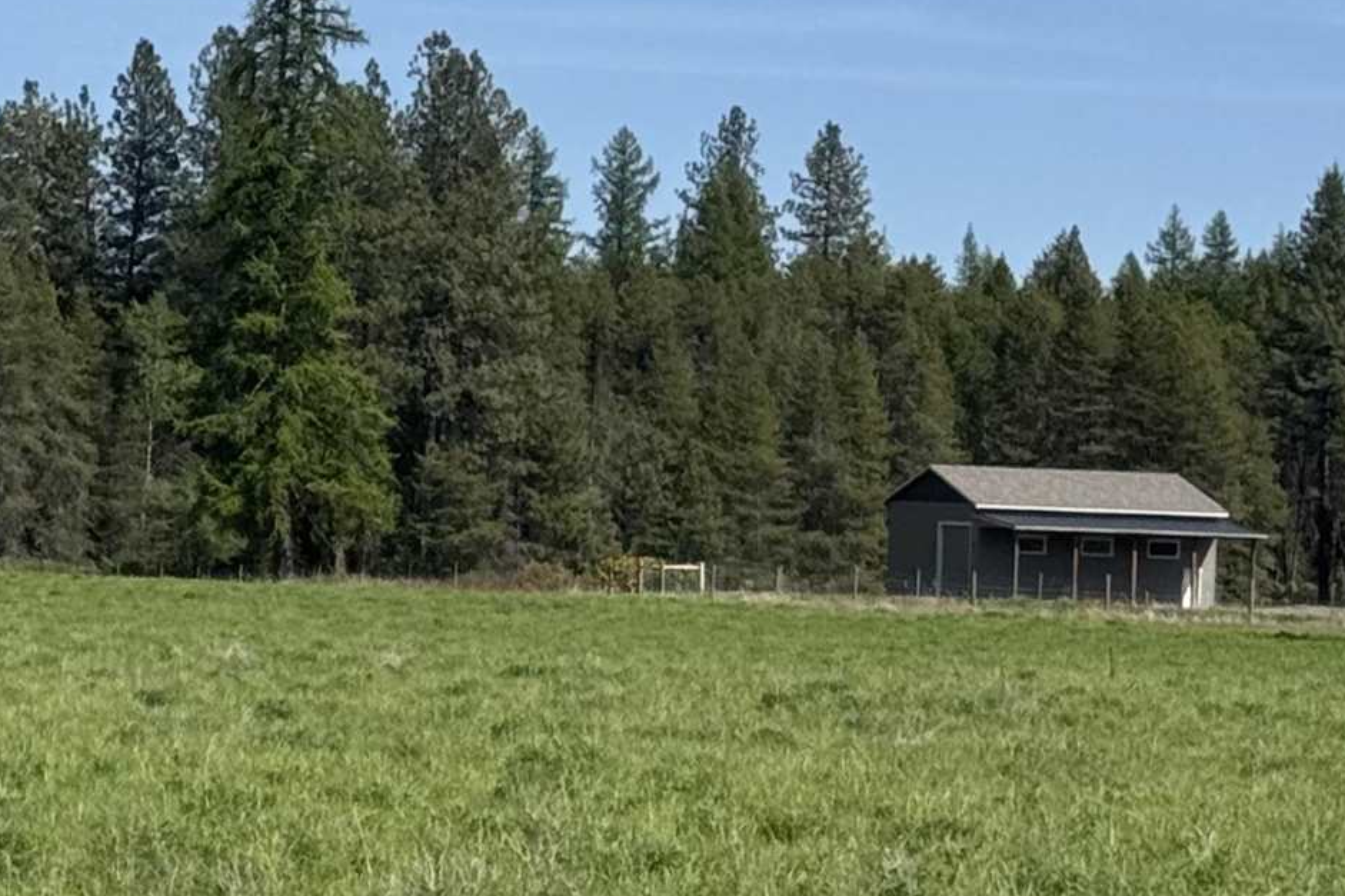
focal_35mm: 163
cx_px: -603
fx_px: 6088
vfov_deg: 8.4
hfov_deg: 12.1
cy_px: 416
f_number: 1.78
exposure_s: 1/6410
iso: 64
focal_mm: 6.76
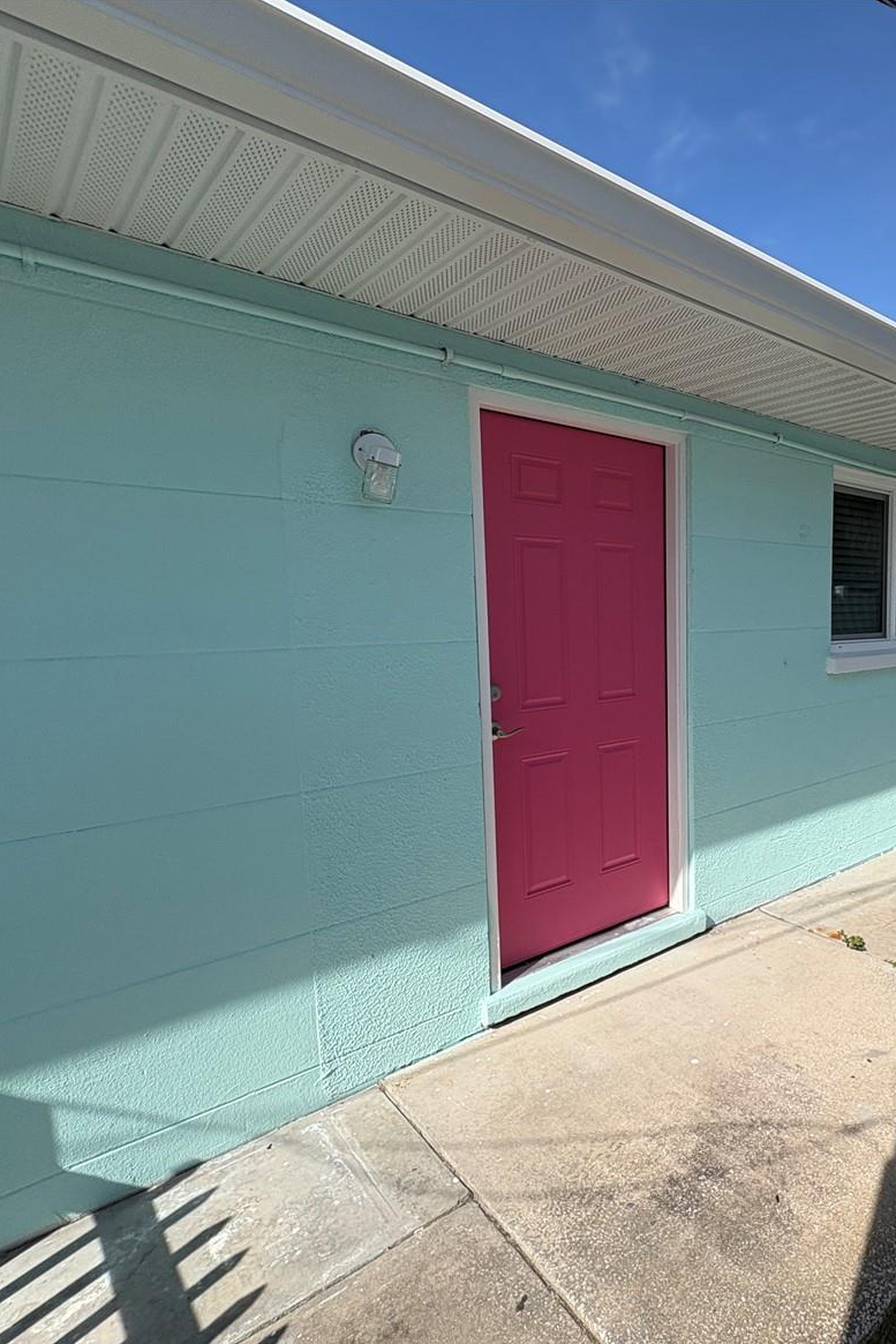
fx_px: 746
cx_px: 715
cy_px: 690
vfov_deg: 84.0
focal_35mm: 20
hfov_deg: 57.4
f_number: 2.2
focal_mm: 2.22
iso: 50
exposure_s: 1/2273
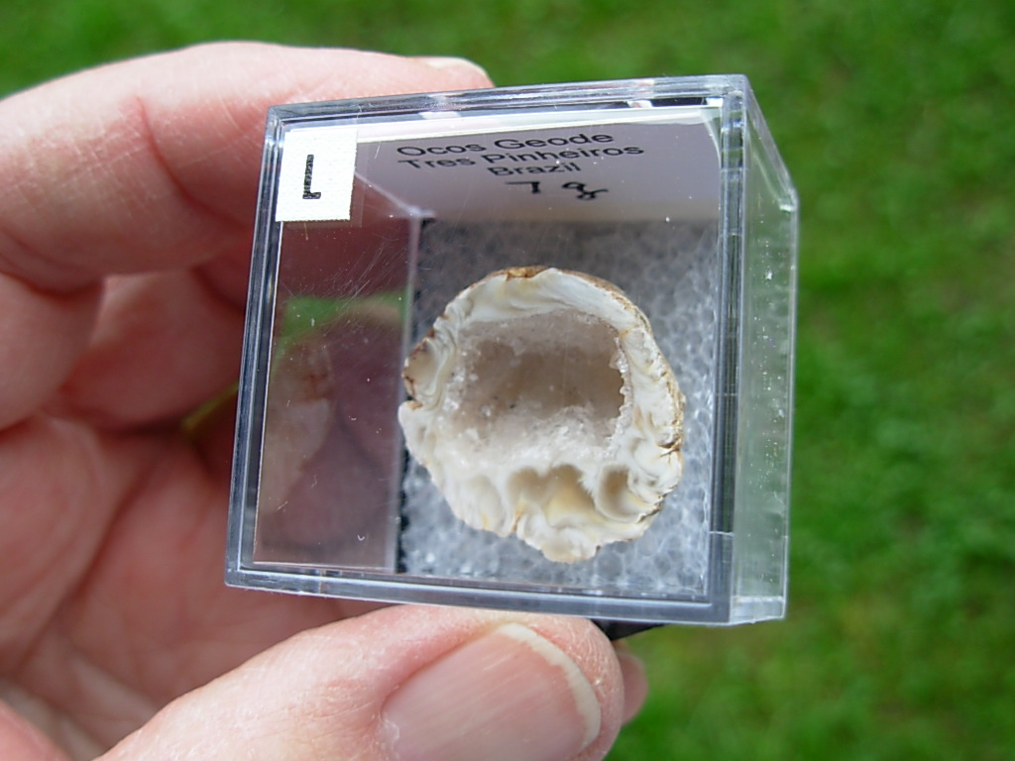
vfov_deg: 37.7
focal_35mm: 38
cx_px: 508
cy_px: 380
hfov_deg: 49.0
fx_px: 1114
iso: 50
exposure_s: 1/49.4
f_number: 2.9
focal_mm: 6.3
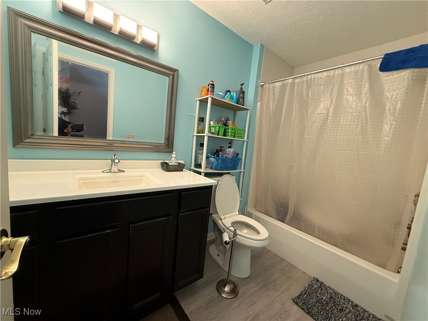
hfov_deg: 102.1
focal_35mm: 14
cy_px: 160
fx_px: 173
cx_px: 214
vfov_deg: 85.7
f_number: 2.2
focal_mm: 2.22
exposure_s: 1/60
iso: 400
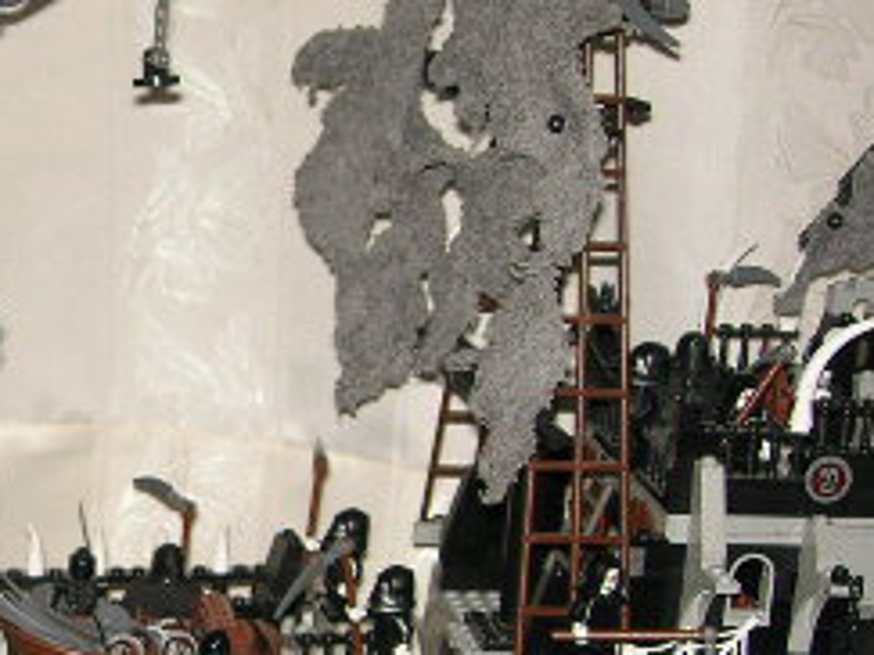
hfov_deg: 18.8
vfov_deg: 14.8
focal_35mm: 100
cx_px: -126
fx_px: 2524
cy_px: 403
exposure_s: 1/60.1
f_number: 2.8
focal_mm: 7.8
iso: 64
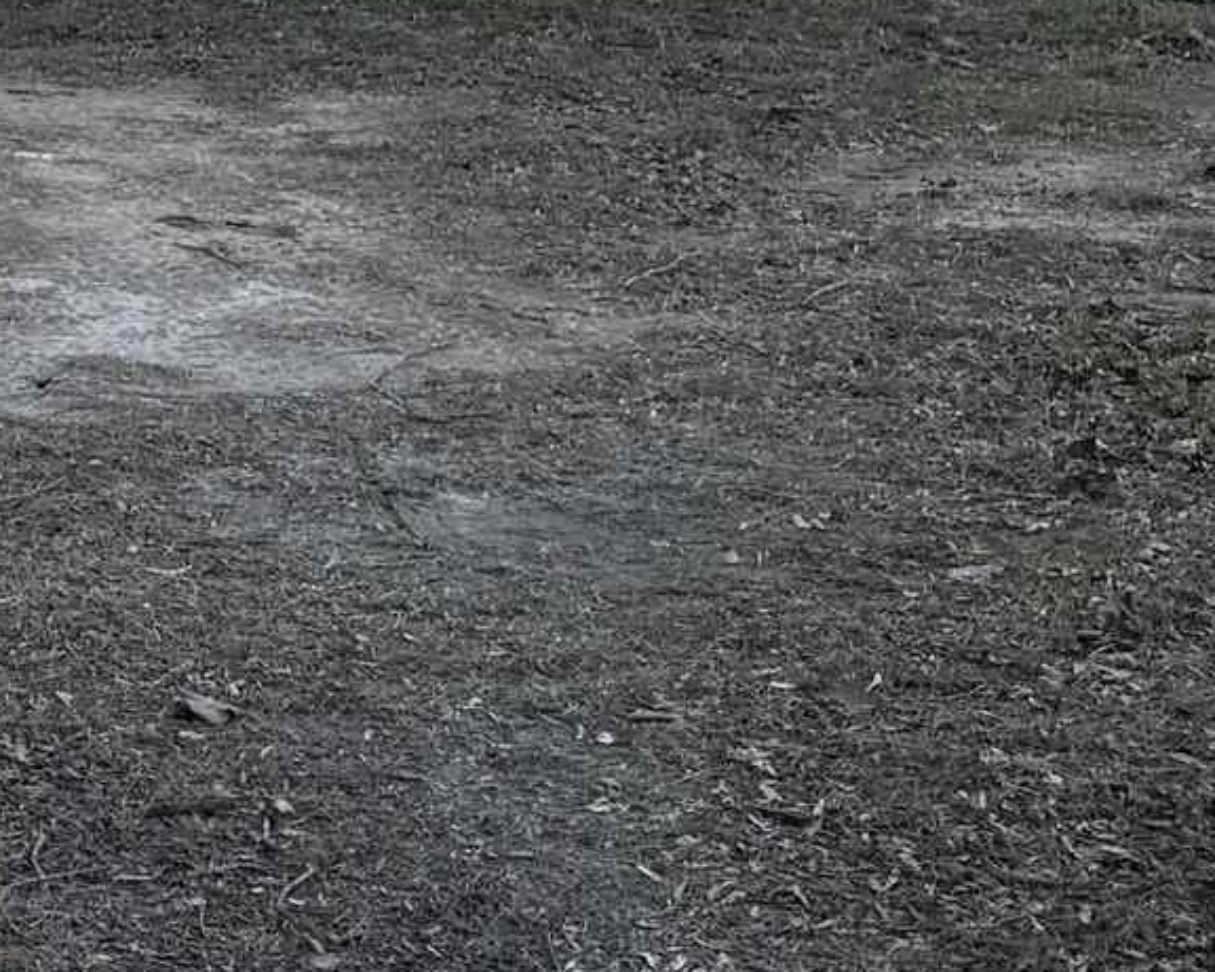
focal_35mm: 125
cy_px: -668
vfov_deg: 11.6
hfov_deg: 14.2
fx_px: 4496
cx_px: -734
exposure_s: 1/742
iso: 100
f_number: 1.78
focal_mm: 6.76
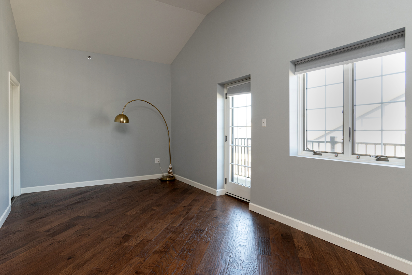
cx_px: 206
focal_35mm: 20
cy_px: 138
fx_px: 223
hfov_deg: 85.4
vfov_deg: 63.2
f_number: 8
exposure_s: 1/15
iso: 250
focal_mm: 13
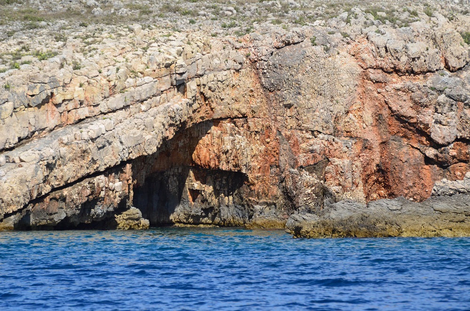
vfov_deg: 3.5
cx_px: 235
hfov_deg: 5.3
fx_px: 5080
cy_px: 156
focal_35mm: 390
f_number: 6.3
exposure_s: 1/8000
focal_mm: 260
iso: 1400
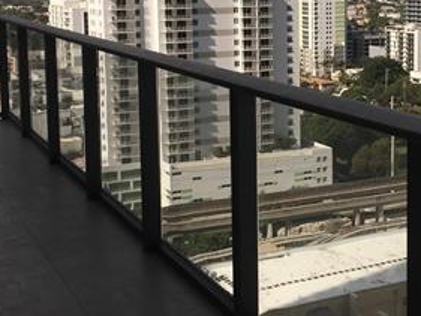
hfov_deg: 29.0
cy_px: 66
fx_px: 803
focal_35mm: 66
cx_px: 304
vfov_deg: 22.0
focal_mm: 4.15
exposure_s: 1/3300
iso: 32
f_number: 2.2
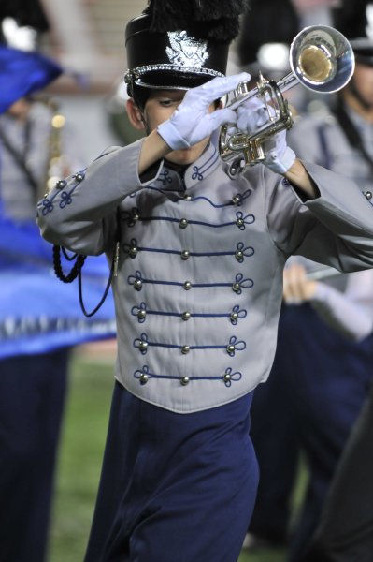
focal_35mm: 300
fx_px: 4670
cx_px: 186
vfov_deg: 6.9
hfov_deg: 4.6
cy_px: 281
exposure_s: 1/200
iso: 800
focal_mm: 200
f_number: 2.8
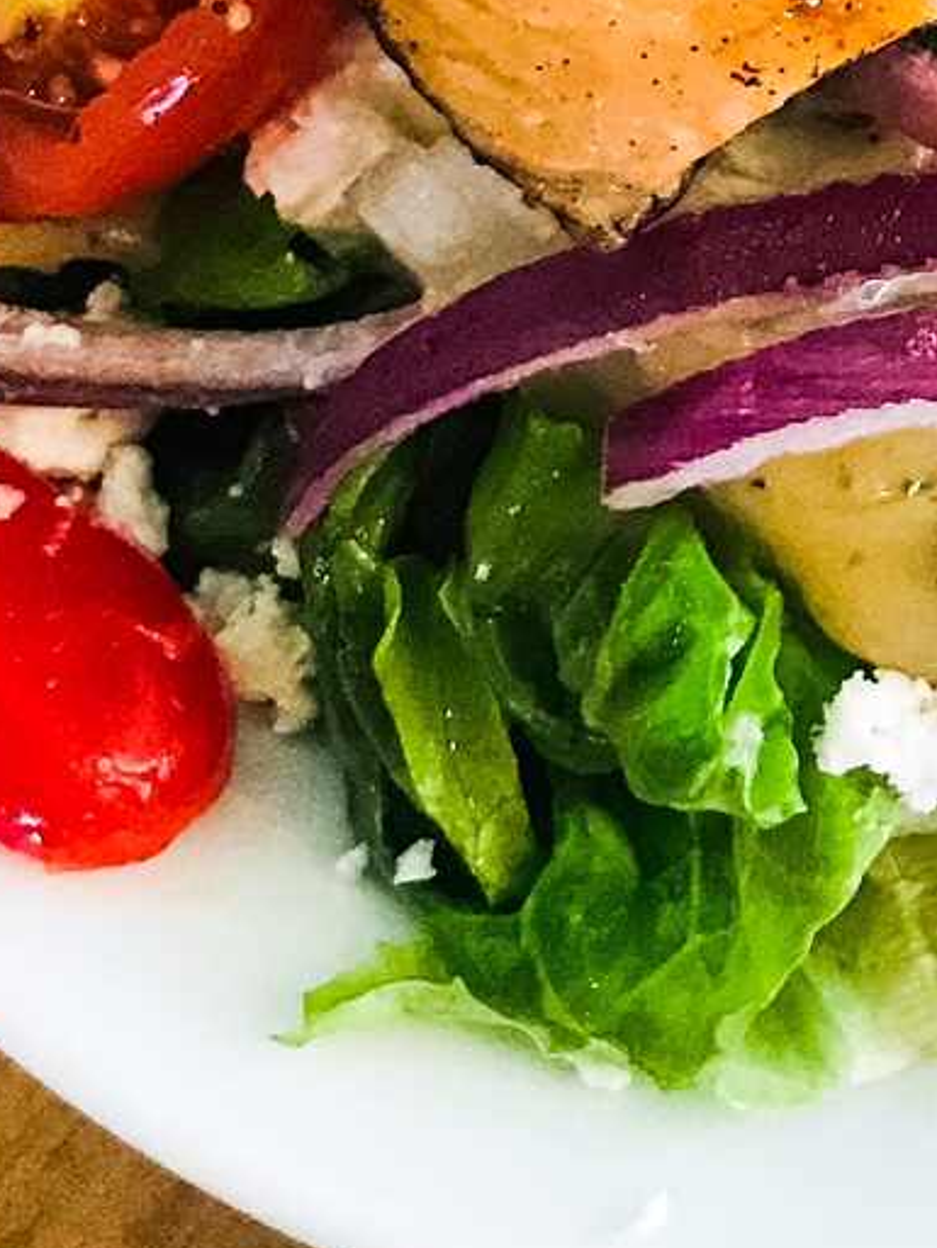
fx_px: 3968
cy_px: -740
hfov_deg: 13.1
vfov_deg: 16.1
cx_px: 1183
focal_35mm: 110
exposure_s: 1/15
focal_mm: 3.99
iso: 80
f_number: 1.8
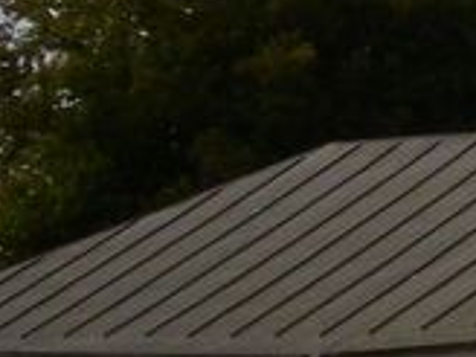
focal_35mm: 220
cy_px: -87
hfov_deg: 8.7
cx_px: 807
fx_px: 3025
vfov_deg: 6.7
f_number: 7.1
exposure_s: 1/160
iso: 100
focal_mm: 5.3
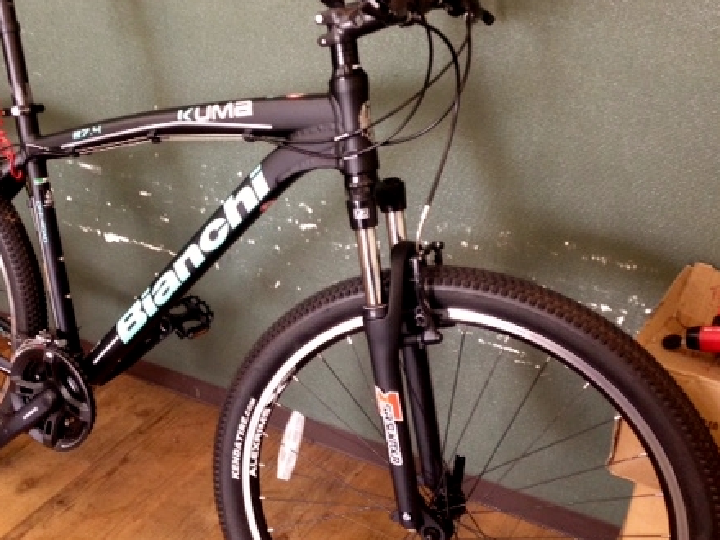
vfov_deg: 30.2
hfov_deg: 39.1
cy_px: 313
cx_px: 226
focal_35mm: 48
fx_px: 998
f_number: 2.4
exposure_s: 1/20
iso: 125
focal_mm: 4.12
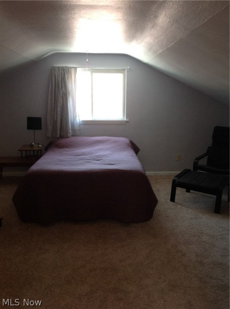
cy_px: 154
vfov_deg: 52.7
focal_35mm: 35
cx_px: 115
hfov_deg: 40.6
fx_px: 311
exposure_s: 1/17
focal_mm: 4.28
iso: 50
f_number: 2.4
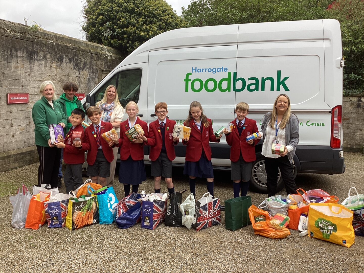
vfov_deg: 45.4
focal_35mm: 31
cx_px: 182
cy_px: 136
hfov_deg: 58.4
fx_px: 326
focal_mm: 3.3
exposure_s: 1/100
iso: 32
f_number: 2.4
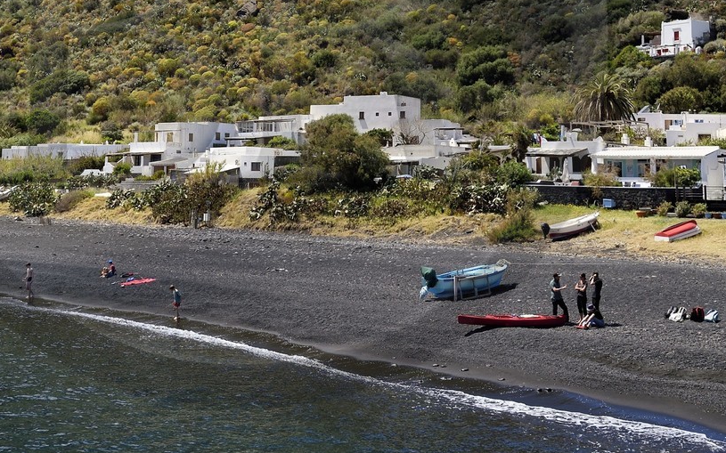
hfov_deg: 33.7
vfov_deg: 21.1
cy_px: 38
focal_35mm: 60
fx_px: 1187
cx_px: 241
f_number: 11
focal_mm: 30
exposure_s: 1/320
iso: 200
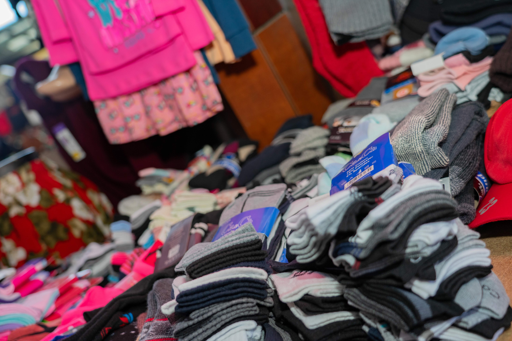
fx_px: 612
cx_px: 256
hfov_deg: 45.4
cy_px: 170
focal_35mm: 43
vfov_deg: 31.2
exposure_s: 1/200
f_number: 4
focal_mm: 43
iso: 800
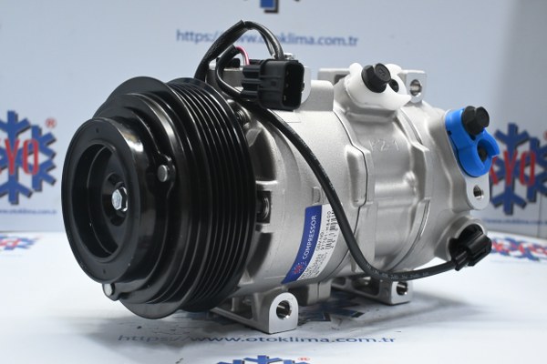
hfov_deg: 35.1
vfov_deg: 23.8
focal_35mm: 57
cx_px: 274
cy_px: 182
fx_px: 866
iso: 1600
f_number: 5.6
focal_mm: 38
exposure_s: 1/60
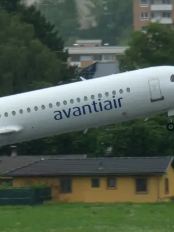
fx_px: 4202
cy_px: 127
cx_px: -45
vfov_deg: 3.2
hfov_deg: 2.4
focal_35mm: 627
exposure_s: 1/600
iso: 200
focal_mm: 171.6
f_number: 6.4
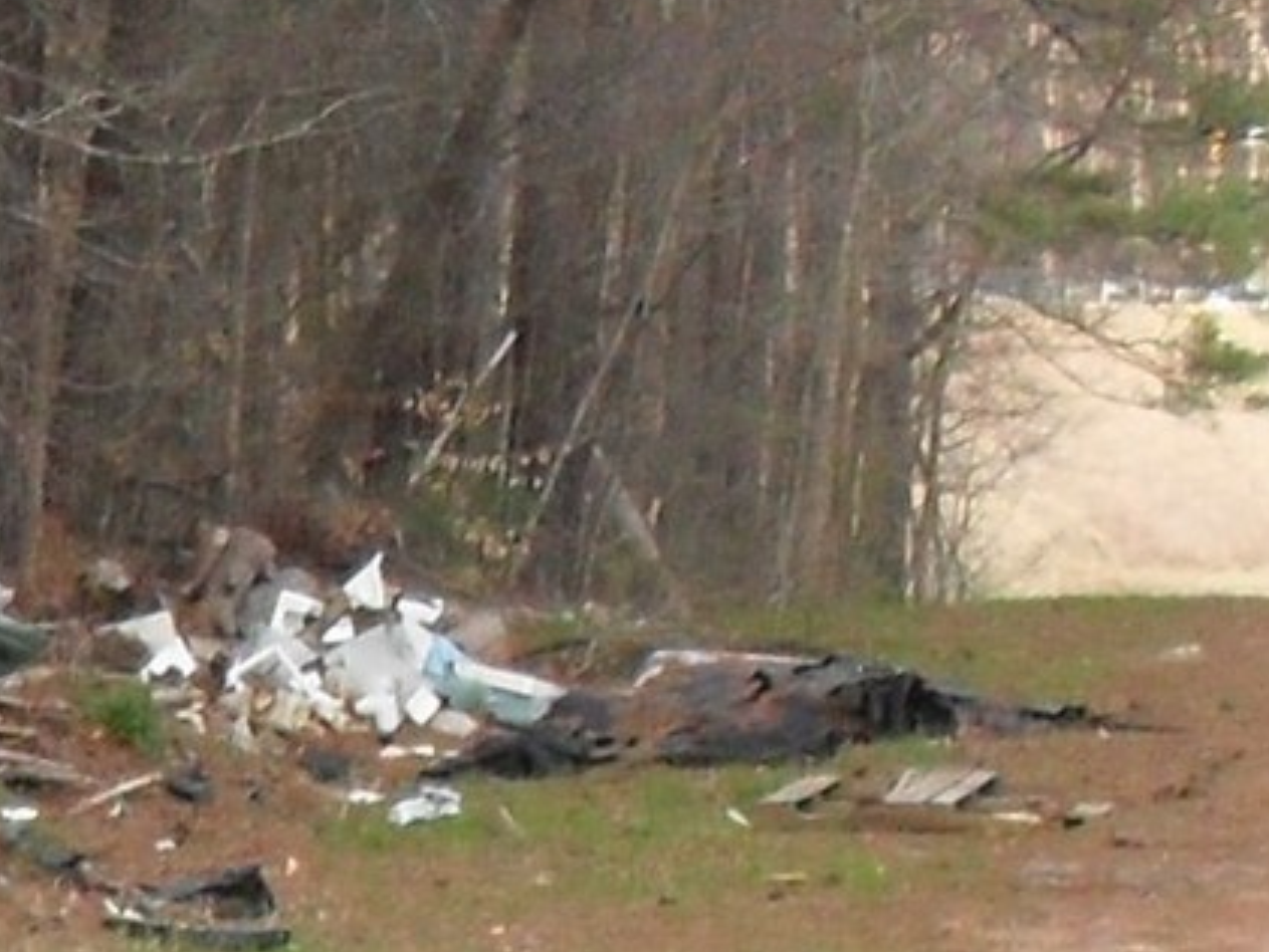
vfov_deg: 6.9
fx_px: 7627
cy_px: 1764
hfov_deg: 9.0
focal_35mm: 208
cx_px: -1121
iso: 200
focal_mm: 6.3
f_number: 3.2
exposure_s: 1/30
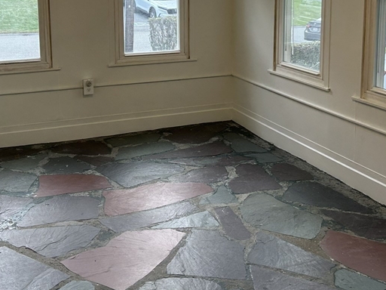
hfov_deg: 36.8
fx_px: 580
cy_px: 47
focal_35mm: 52
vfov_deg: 27.3
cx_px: 173
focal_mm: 5.7
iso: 64
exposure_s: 1/120
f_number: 1.5
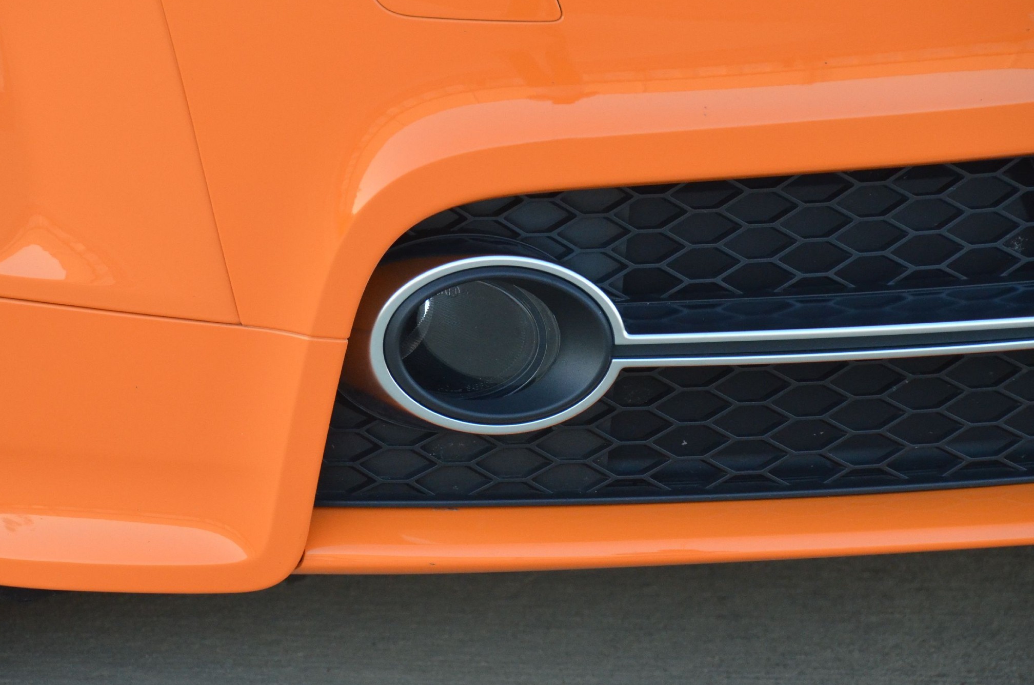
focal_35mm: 279
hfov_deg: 7.4
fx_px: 7996
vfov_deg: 4.9
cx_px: 465
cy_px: 312
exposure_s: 1/320
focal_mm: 150
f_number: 5.6
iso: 1600
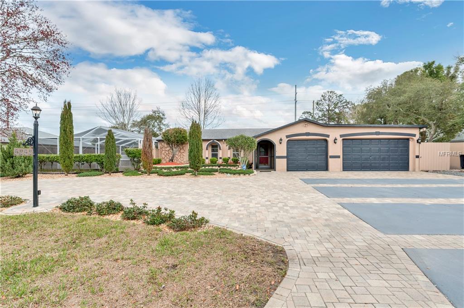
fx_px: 219
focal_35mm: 17
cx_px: 232
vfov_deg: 70.3
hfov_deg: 93.3
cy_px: 154
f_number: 8
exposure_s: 1/160
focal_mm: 17
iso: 320
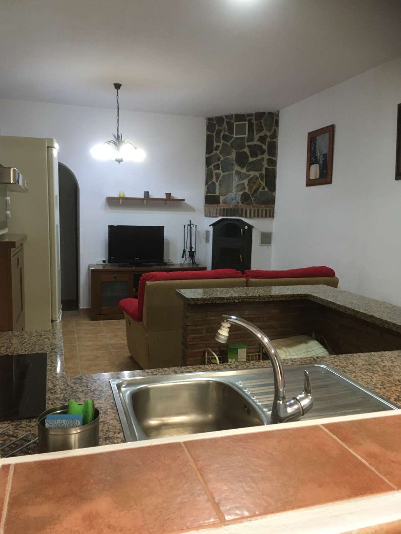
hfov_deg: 48.2
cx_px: 200
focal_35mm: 29
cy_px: 267
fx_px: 448
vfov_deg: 61.7
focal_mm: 4.15
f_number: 2.2
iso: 160
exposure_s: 1/33
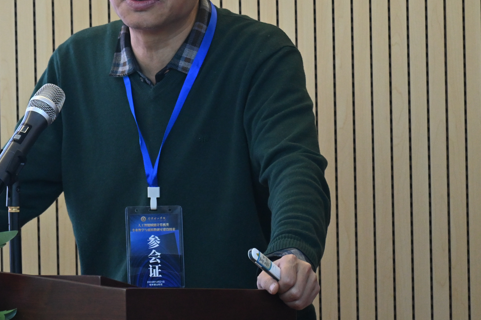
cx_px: 143
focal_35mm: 628
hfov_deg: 3.3
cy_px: 67
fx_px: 8391
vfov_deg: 2.2
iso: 2200
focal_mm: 250
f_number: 6.3
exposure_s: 1/125
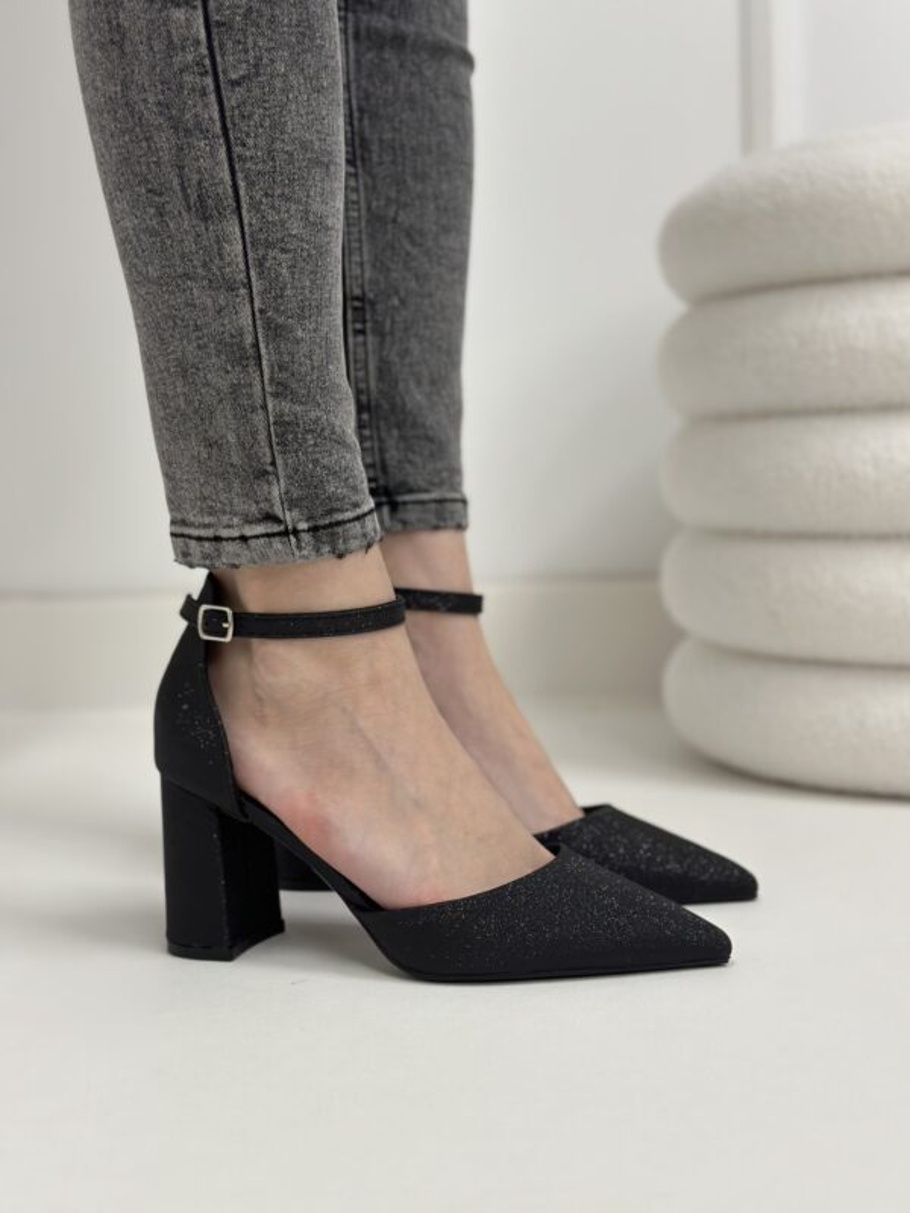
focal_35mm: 48
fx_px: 1682
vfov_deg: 39.7
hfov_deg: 30.3
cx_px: 455
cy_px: 606
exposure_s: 1/100
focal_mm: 6.86
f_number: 1.78
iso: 160
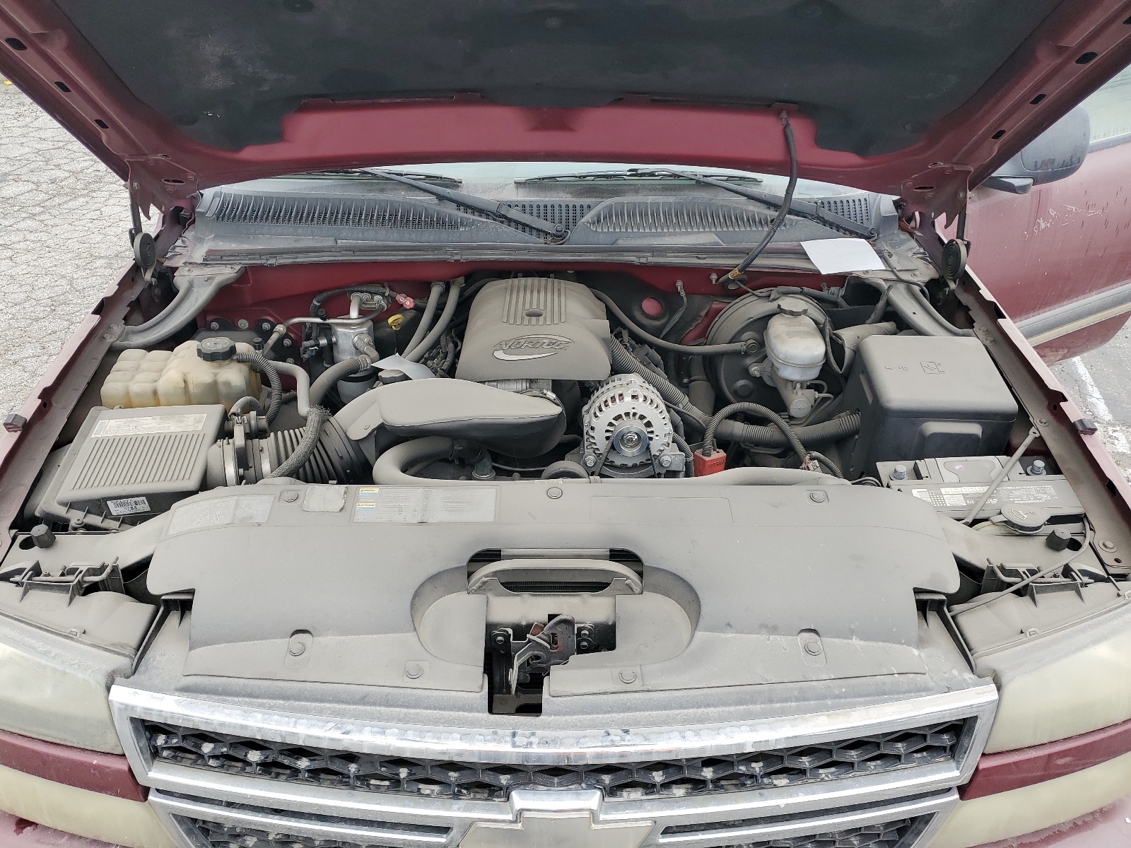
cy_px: 424
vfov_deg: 53.1
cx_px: 566
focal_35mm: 26
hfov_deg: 67.3
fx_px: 849
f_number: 1.5
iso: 50
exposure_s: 1/217
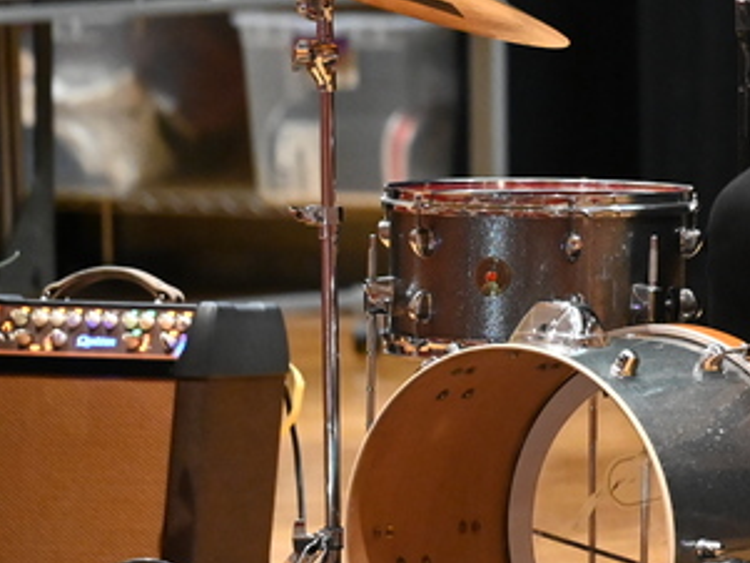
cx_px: 1114
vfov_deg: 2.3
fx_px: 14175
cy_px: 44
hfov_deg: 3.0
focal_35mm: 654
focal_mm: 200
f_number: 2.8
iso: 7200
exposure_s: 1/125
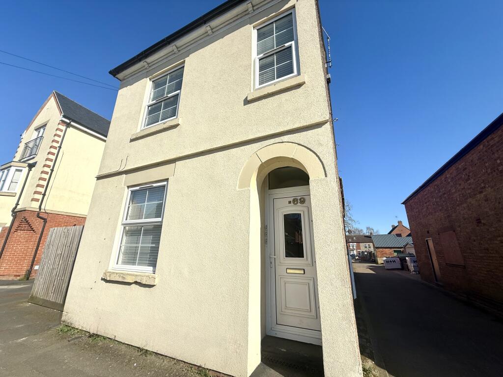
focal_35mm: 14
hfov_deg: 102.1
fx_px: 203
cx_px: 252
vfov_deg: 85.7
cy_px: 188
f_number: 2.2
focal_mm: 2.22
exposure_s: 1/1795
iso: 50
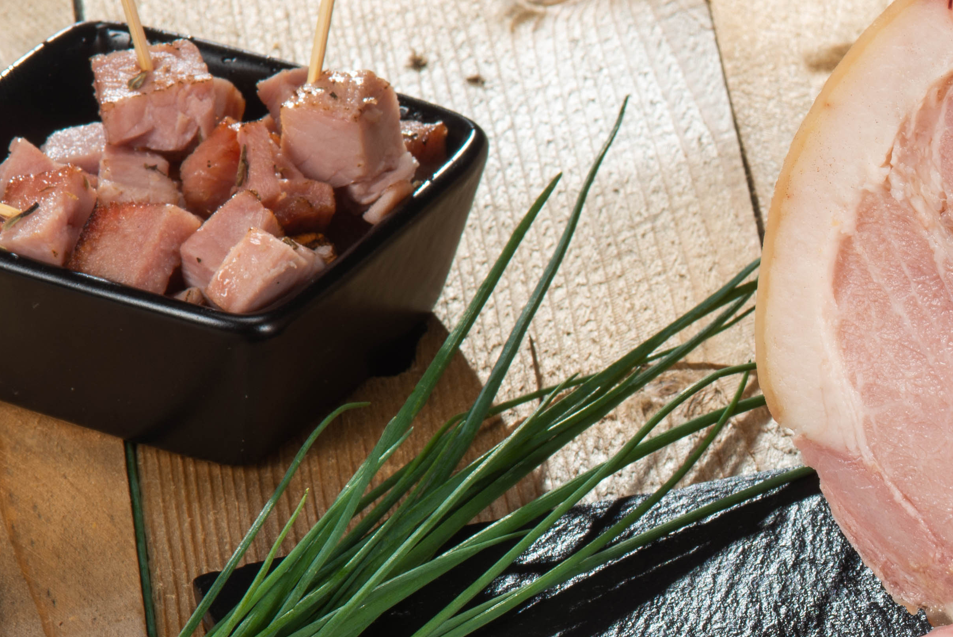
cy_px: 711
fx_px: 8501
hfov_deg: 6.3
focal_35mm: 321
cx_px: 1352
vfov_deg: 4.3
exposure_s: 1/160
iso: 50
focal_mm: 105
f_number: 16
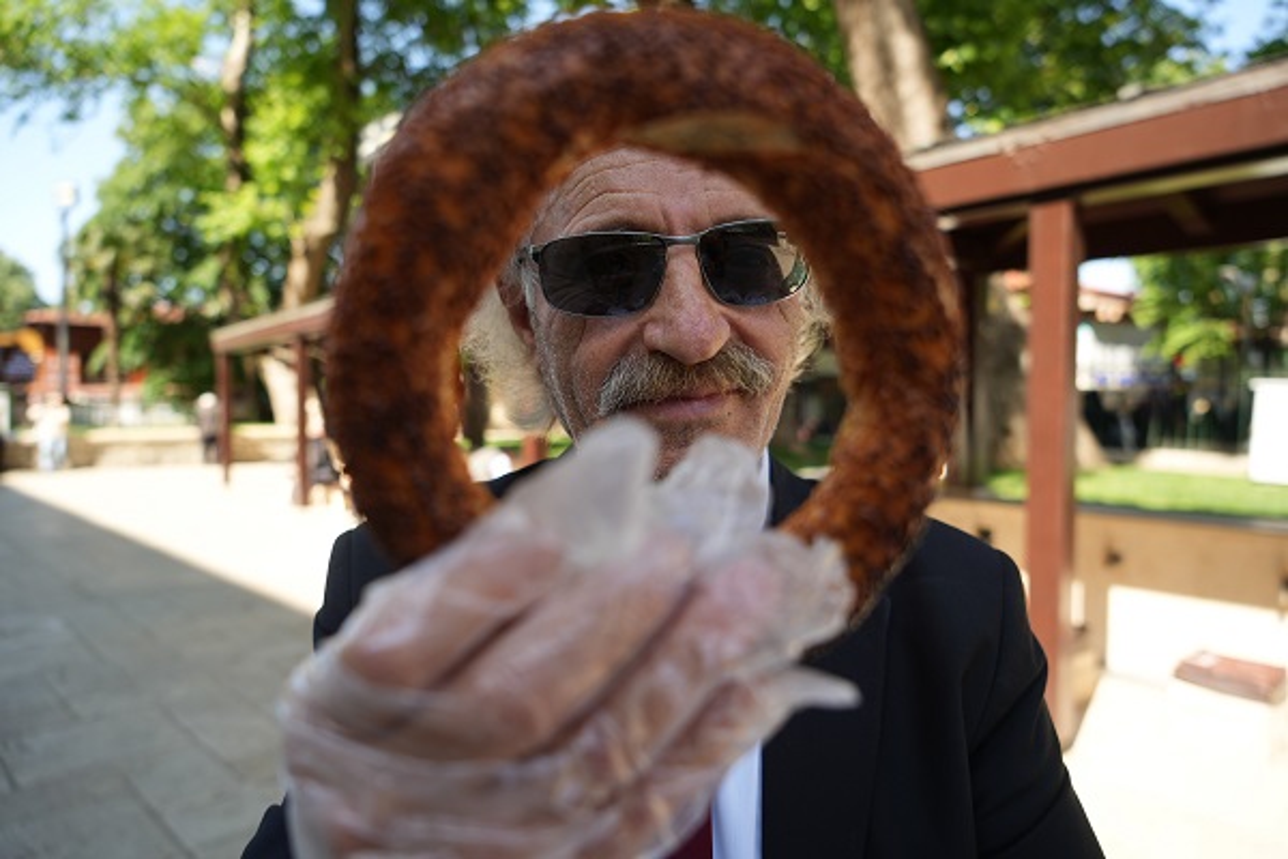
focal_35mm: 24
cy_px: 430
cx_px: 644
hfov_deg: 73.7
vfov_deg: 53.1
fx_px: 859
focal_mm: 24
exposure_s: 1/200
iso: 100
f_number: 4
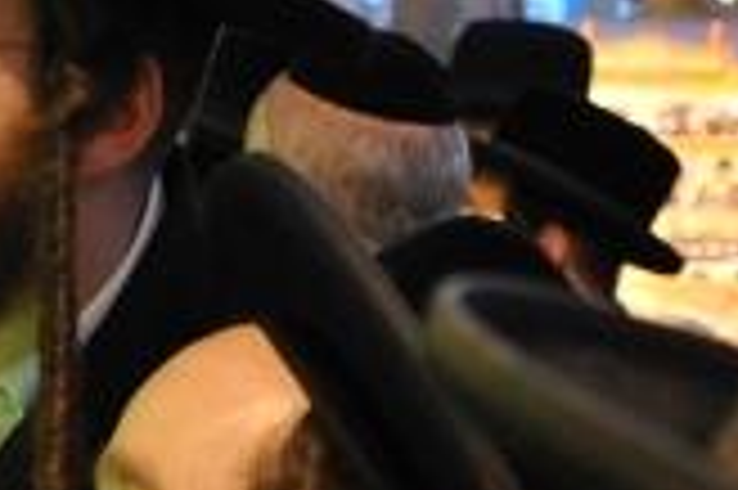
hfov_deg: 9.8
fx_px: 4096
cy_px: 582
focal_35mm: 200
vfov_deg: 6.8
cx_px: -554
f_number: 3.2
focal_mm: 32
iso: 1600
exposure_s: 1/200
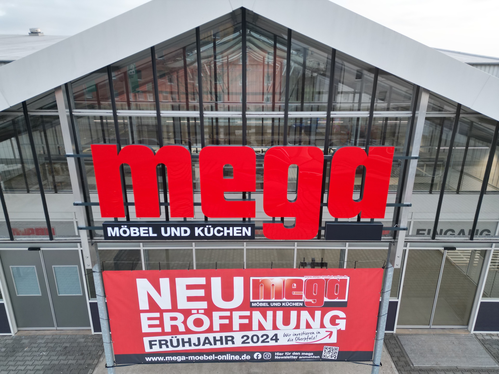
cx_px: 250
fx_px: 346
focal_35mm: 24
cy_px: 187
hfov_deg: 71.6
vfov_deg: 56.8
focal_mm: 6.72
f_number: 1.7
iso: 150
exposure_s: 1/320
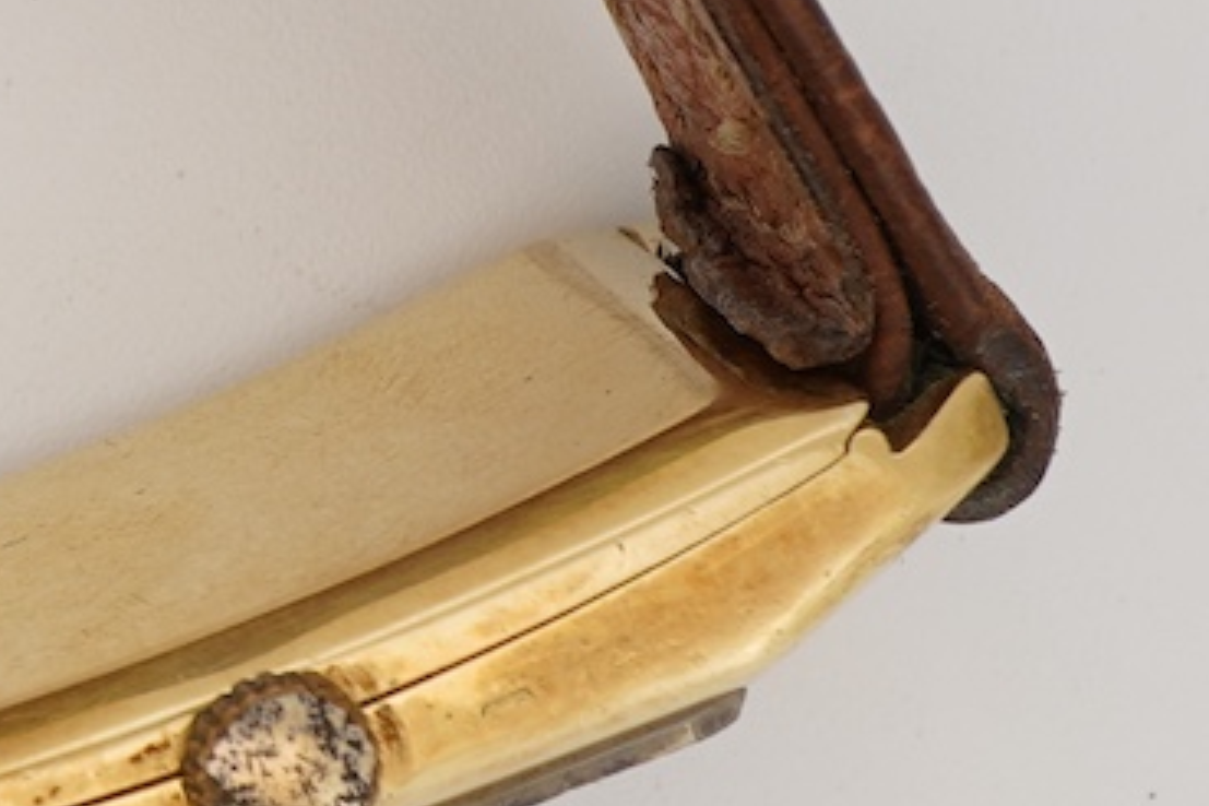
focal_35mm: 192
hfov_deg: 10.2
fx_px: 6447
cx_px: -826
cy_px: -10
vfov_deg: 7.1
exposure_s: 1/160
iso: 160
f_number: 22
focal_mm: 30
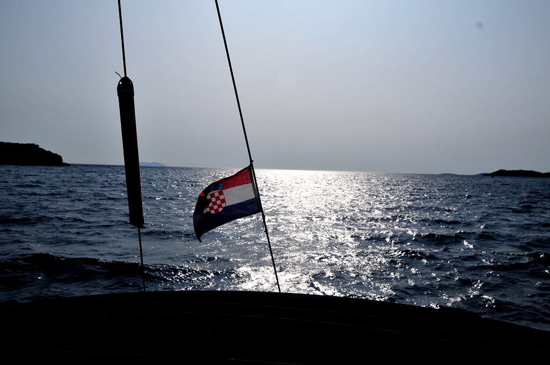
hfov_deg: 57.3
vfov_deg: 39.8
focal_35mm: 33
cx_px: 275
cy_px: 182
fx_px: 503
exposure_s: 1/4000
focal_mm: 22
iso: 200
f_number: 10
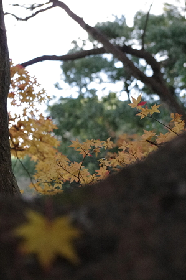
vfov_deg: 24.8
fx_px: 637
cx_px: 93
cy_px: 140
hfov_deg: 16.6
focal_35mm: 82
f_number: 7.1
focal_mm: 55
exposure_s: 1/1600
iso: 6400
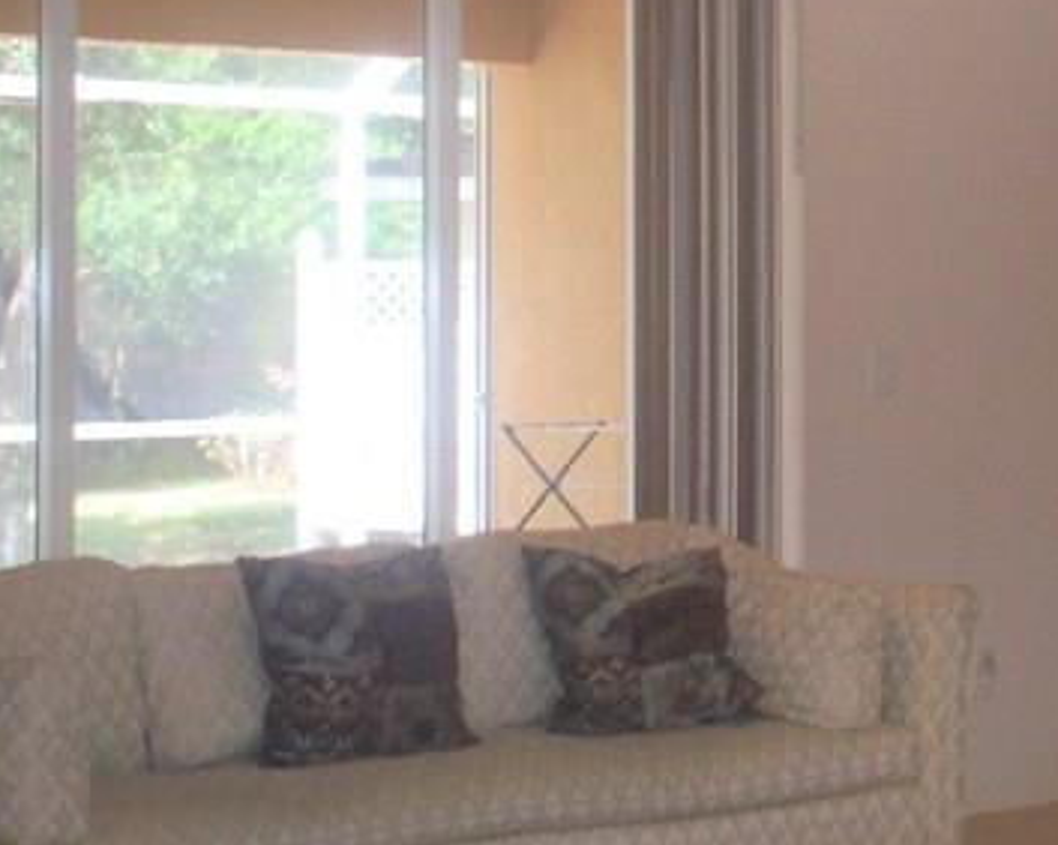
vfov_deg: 15.0
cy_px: 249
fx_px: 3192
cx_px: 1169
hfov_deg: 18.1
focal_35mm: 102
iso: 140
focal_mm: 6
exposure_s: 1/60
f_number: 4.5
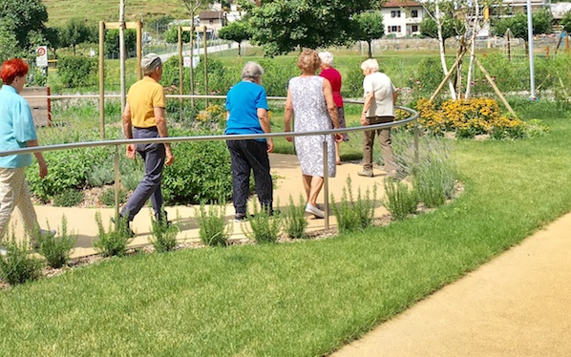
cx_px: 150
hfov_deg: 38.6
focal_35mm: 51
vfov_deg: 24.7
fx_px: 794
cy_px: 49
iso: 25
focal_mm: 4.15
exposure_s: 1/1282
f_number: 2.2
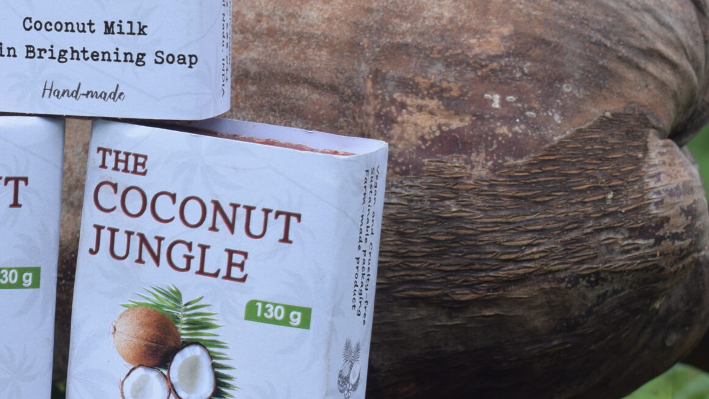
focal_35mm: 146
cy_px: 79
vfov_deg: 8.3
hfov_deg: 14.6
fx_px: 2745
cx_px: 102
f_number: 8
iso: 320
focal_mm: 42
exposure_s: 1/250
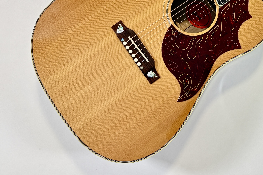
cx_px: 235
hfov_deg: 34.8
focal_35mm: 54
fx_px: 394
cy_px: 4
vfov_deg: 24.1
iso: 320
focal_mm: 5.96
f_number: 1.6
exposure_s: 1/50
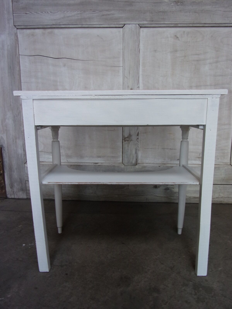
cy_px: 154
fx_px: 214
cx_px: 116
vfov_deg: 71.6
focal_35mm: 24
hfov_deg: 56.8
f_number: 3.3
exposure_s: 1/34
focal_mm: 4.3
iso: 100
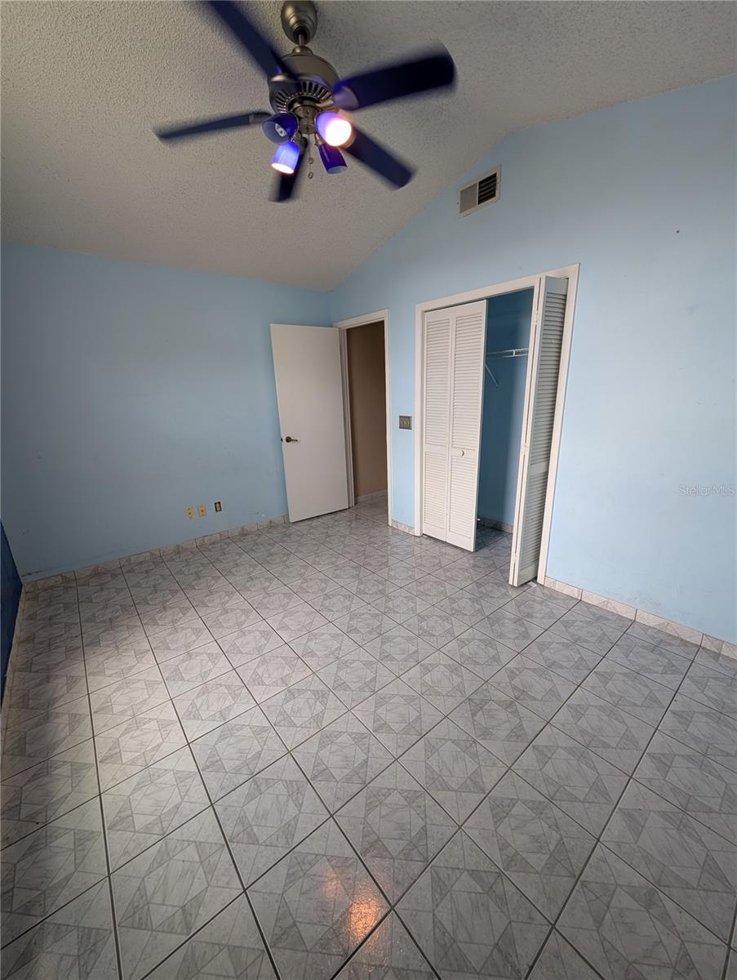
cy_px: 490
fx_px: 340
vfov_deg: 110.5
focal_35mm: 12
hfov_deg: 94.6
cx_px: 368
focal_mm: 2.02
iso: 51
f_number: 1.7
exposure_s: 1/77.4
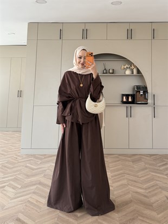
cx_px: 84
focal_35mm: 24
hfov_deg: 56.8
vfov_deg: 71.6
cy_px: 112
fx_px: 155
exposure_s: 1/121
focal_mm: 6.76
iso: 125
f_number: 1.78
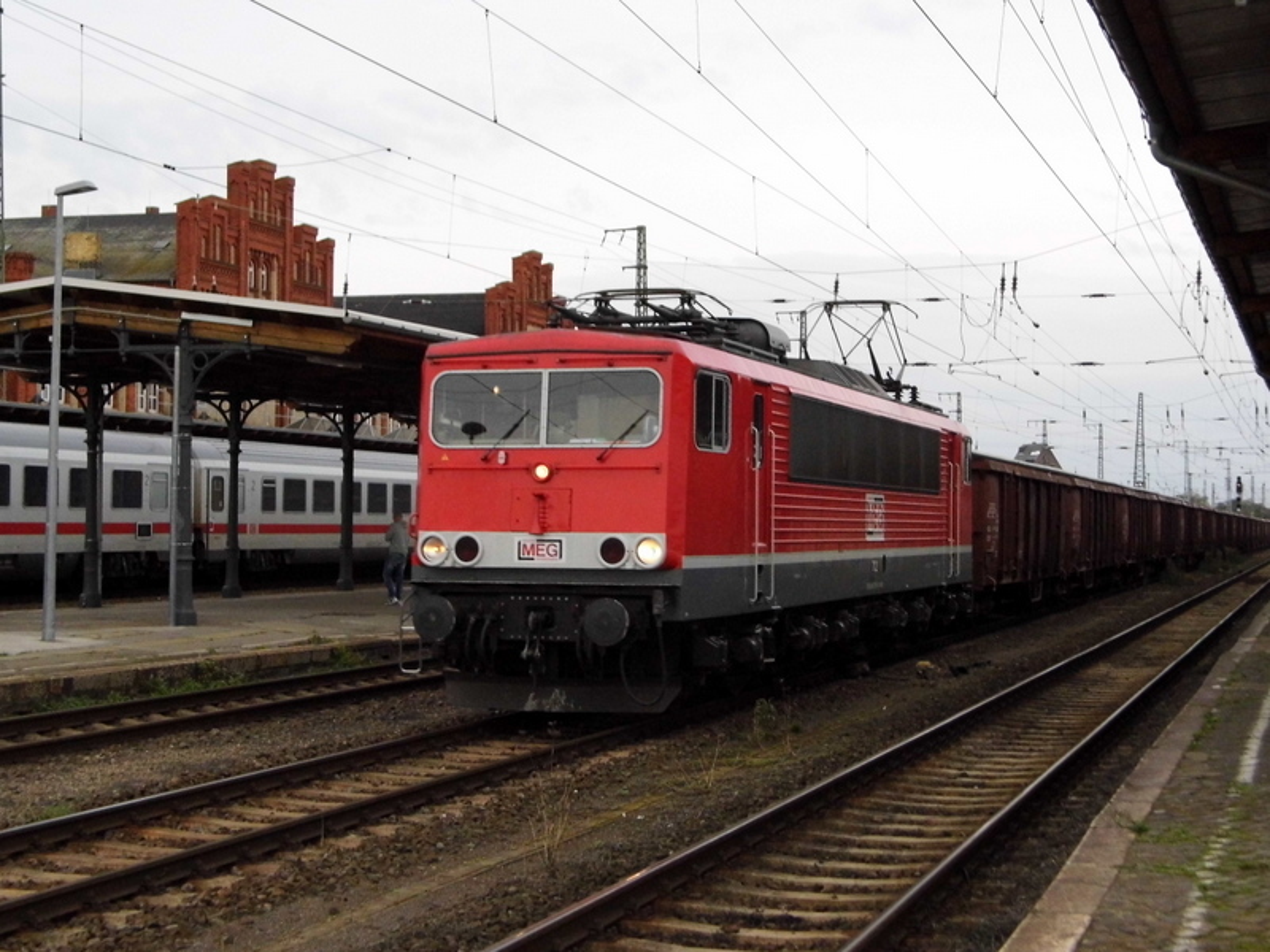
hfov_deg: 33.2
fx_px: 2128
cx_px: 635
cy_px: 476
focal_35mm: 58
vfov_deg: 25.2
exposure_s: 1/291
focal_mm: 10.4
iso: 400
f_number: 3.9
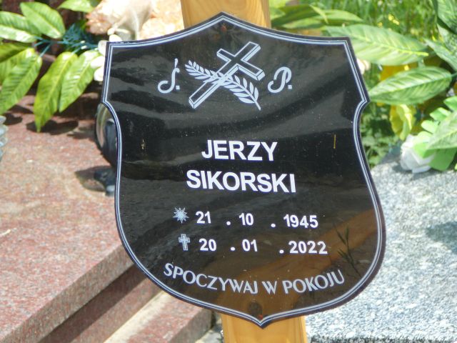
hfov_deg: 14.4
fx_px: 1809
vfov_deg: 10.8
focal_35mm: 137
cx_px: 228
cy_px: 172
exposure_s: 1/320
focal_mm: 20.4
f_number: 4
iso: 80
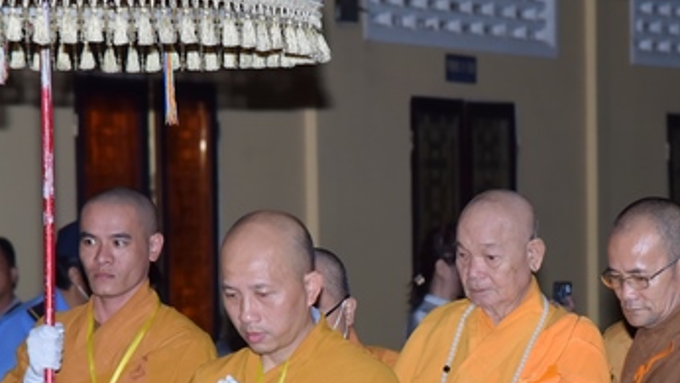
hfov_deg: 9.1
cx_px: 487
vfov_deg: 5.1
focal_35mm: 236
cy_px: 316
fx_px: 4257
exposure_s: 1/160
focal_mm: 120
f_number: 5.6
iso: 1000
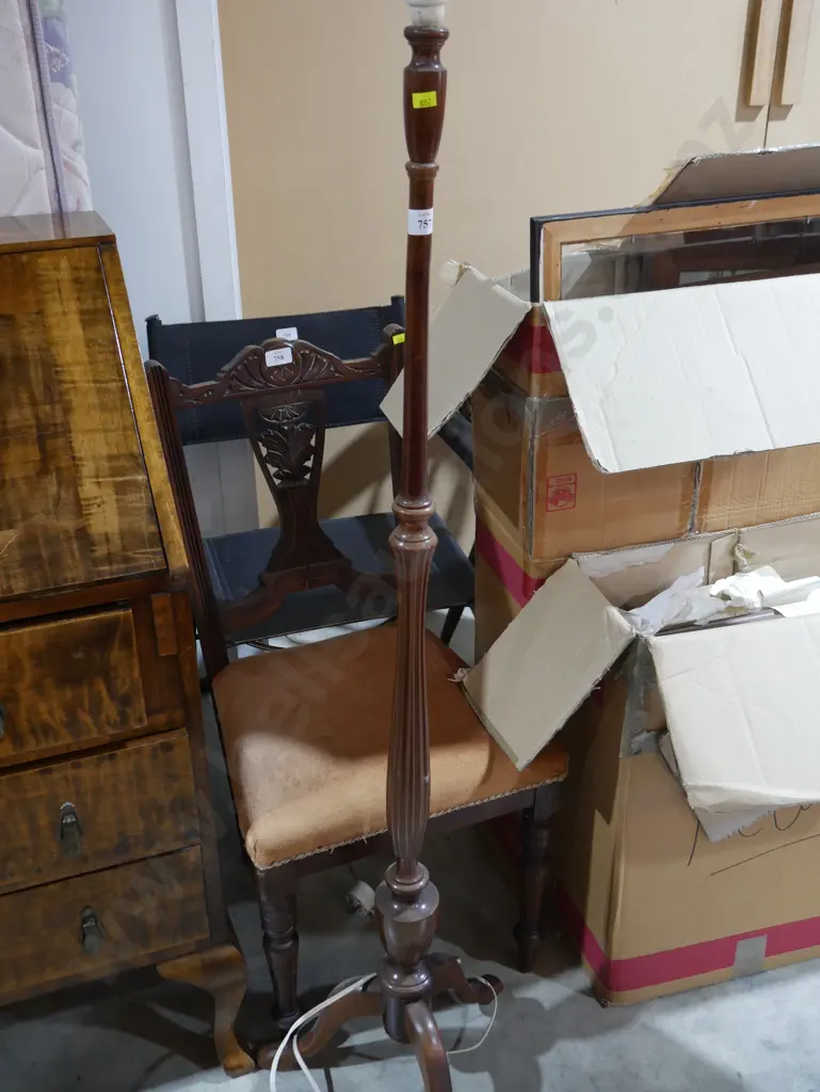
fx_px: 1199
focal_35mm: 38
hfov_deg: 37.8
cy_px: 546
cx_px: 410
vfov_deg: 49.0
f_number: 4.1
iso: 800
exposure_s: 1/60
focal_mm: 19
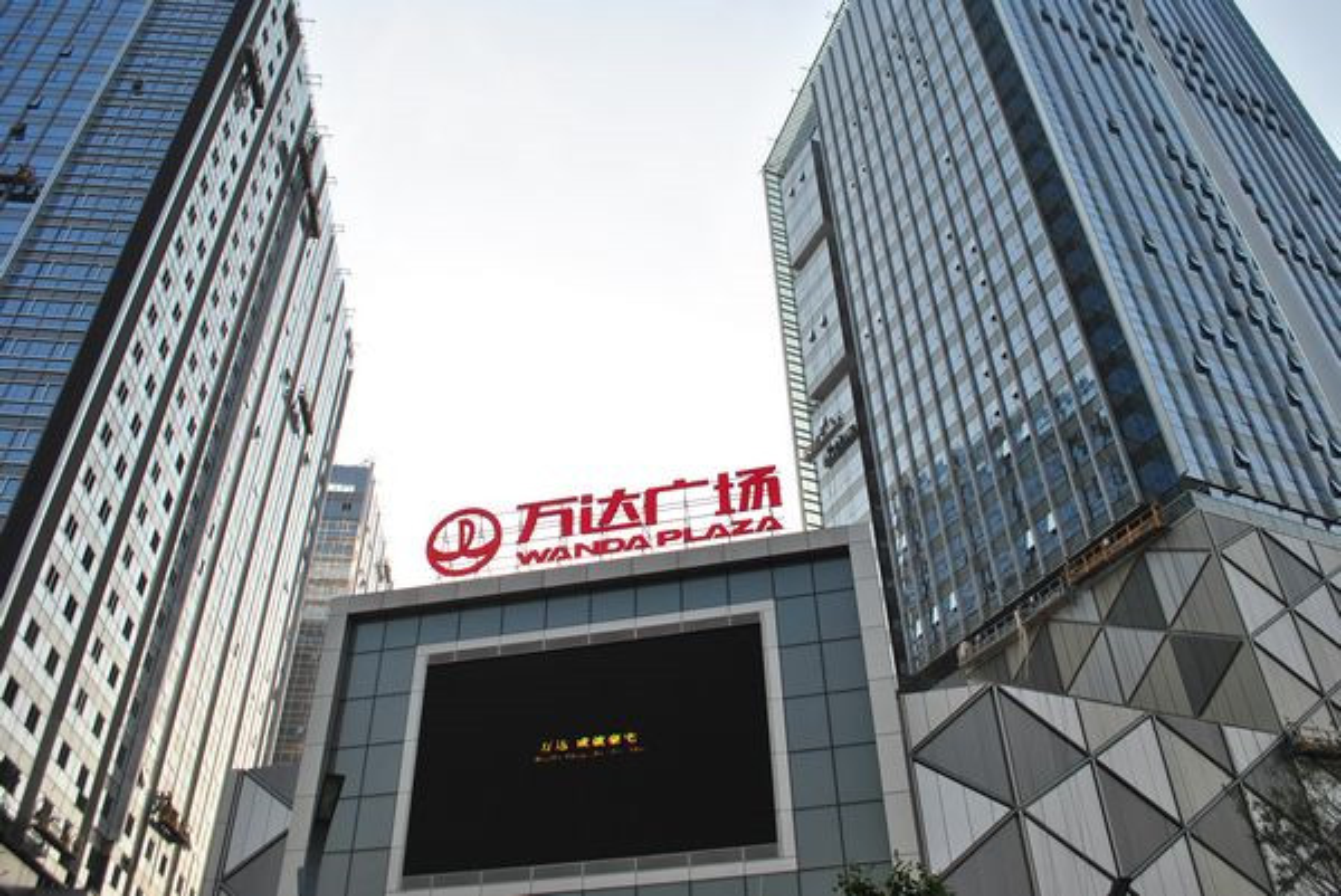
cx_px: 670
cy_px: 448
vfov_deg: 48.0
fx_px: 1006
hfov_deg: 67.3
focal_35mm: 27
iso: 100
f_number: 9
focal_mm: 18
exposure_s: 1/320
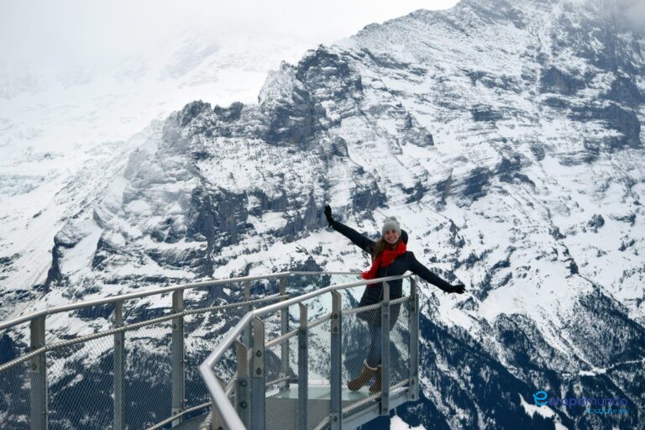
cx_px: 322
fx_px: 1478
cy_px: 215
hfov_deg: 24.6
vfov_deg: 16.6
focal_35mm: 82
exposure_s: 1/1600
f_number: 7.1
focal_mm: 55
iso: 400
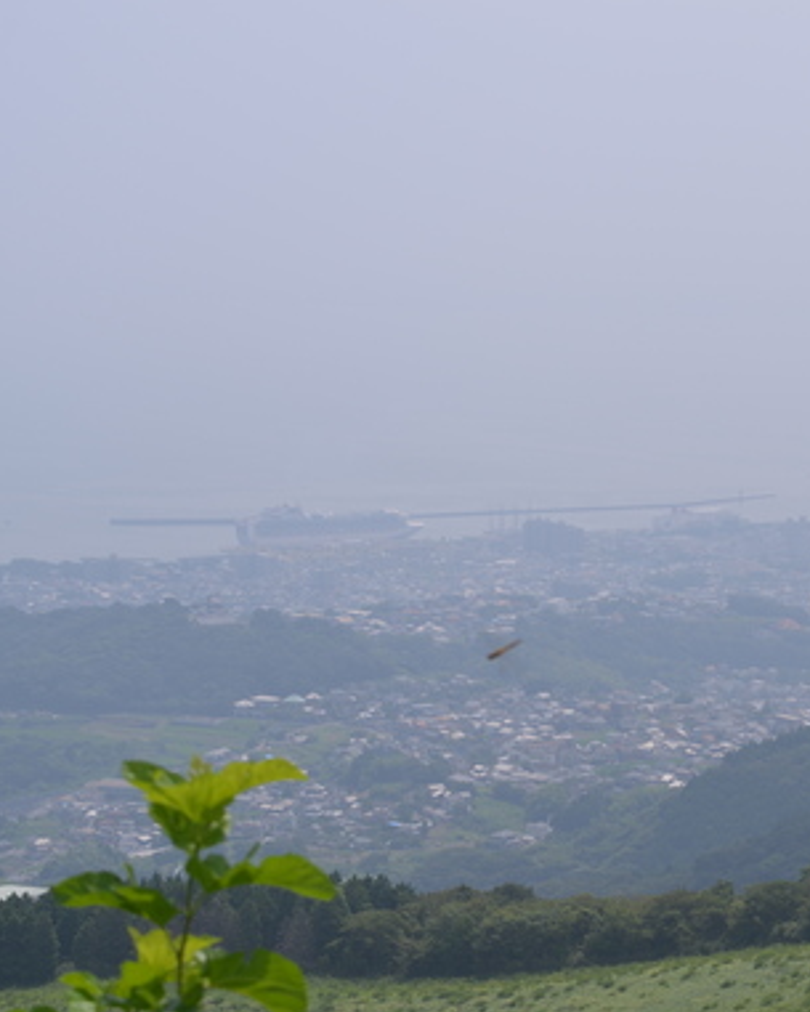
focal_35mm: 118
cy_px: 507
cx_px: 680
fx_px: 3526
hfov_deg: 13.0
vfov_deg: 16.3
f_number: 9
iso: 100
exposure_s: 1/320
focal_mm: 55
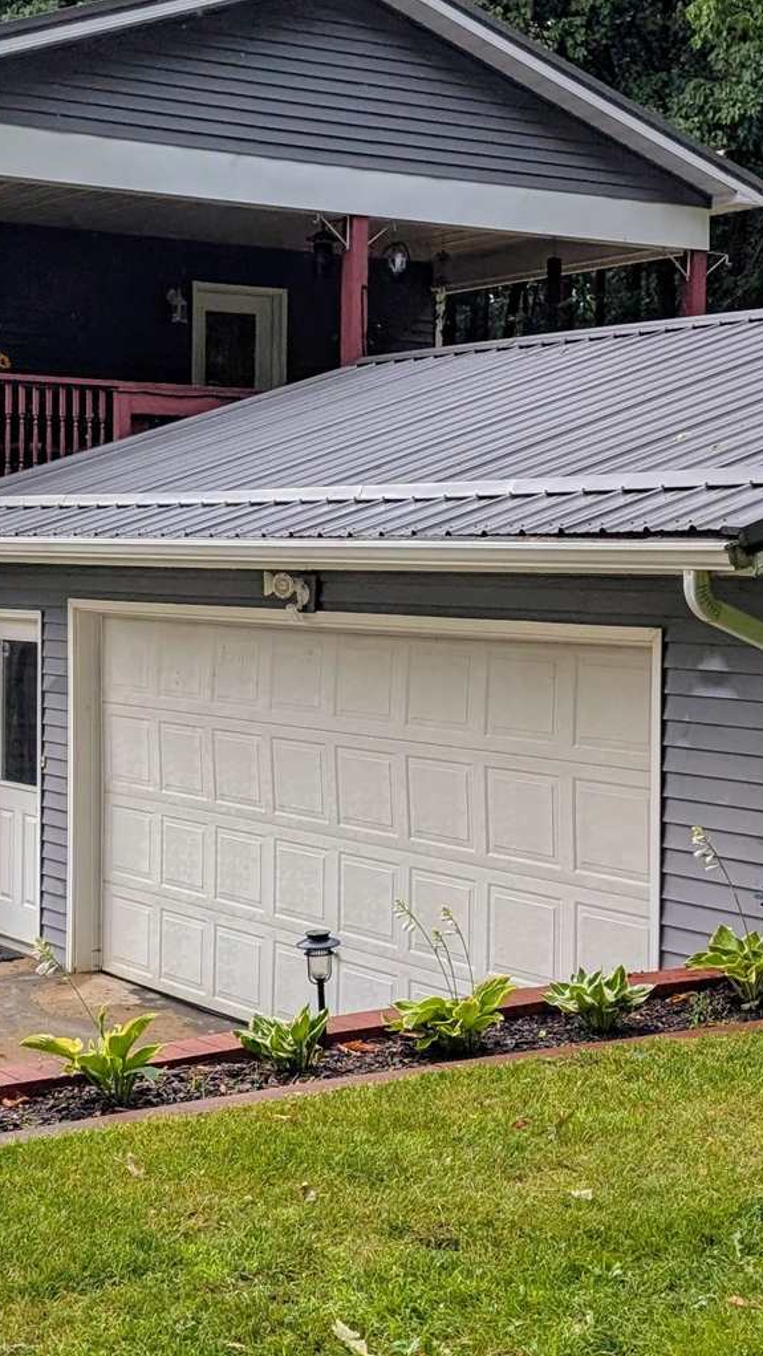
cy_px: 613
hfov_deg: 20.3
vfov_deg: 35.4
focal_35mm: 59
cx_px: 244
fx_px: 2122
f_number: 1.68
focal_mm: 6.9
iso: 21
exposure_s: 1/1037
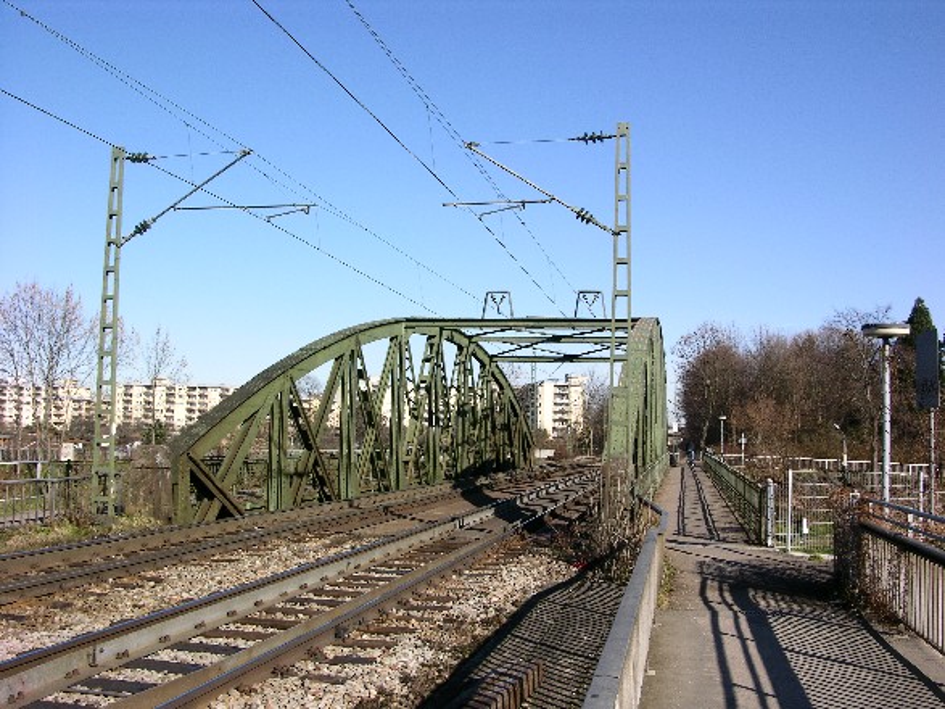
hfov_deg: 52.6
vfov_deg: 40.7
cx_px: 472
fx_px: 955
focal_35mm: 35
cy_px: 354
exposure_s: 1/123
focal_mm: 8.9
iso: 50
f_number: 8
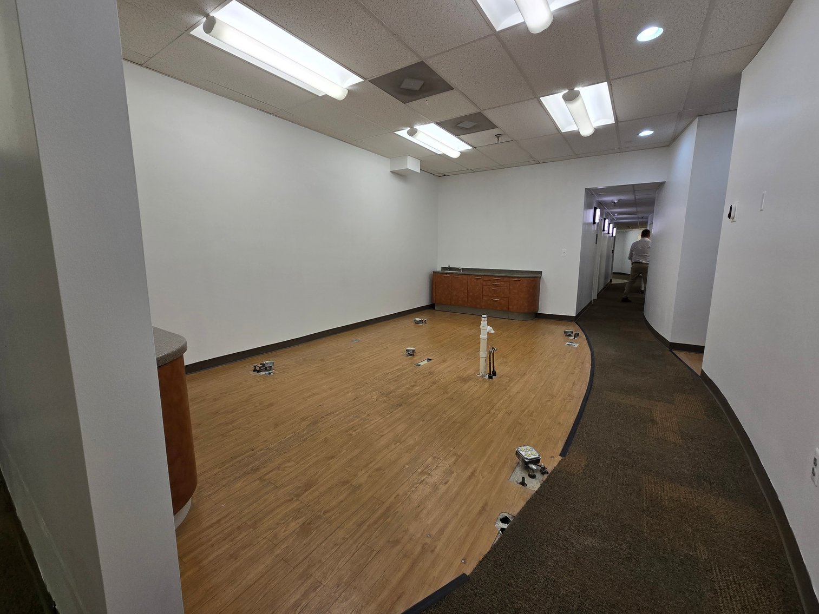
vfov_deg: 89.9
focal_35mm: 13
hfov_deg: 106.2
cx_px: 410
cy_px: 307
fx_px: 308
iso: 64
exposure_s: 1/120
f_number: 2.2
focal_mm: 2.2
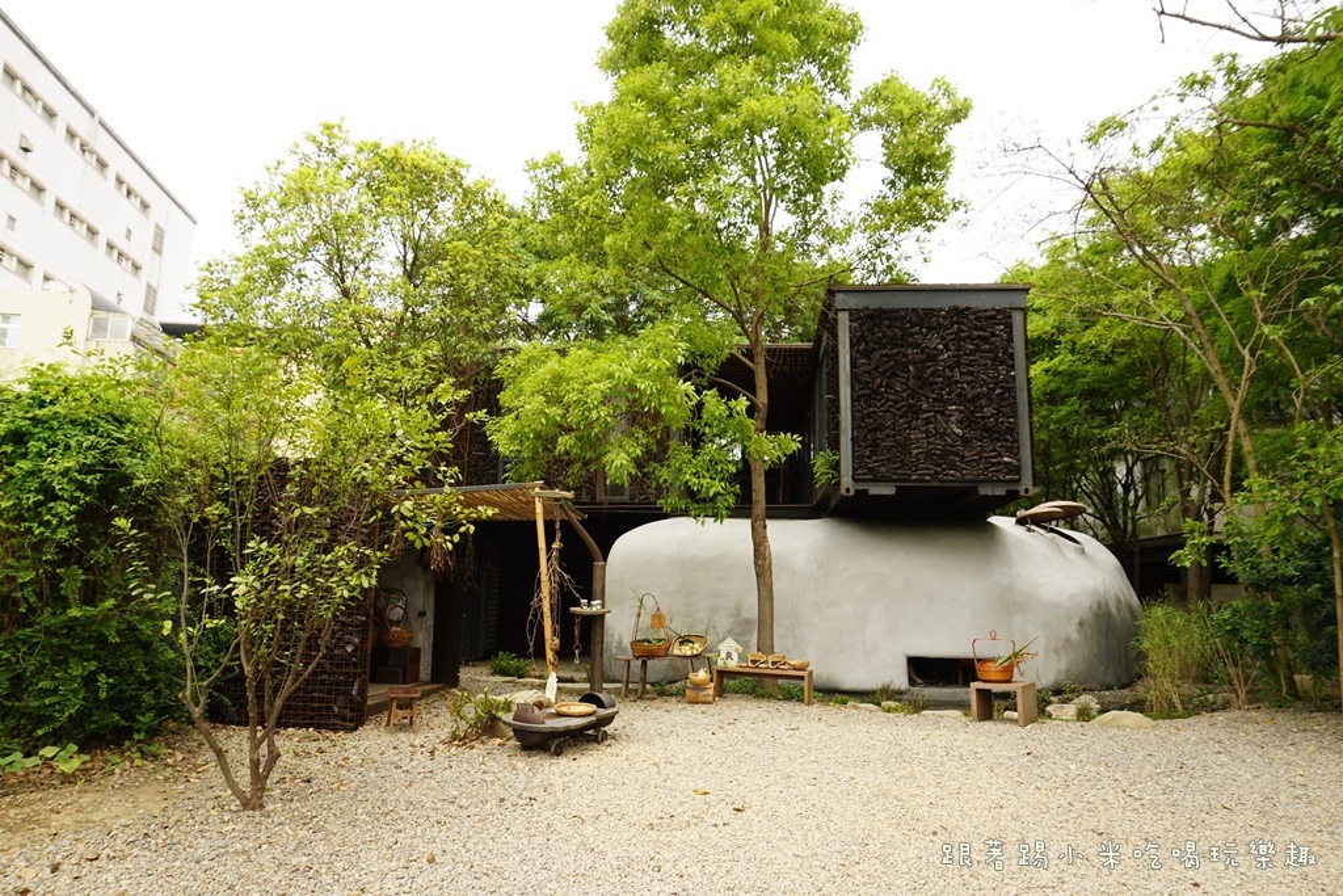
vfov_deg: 53.1
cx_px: 672
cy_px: 448
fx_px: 895
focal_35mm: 24
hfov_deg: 73.7
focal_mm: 16
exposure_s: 1/80
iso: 100
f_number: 7.1
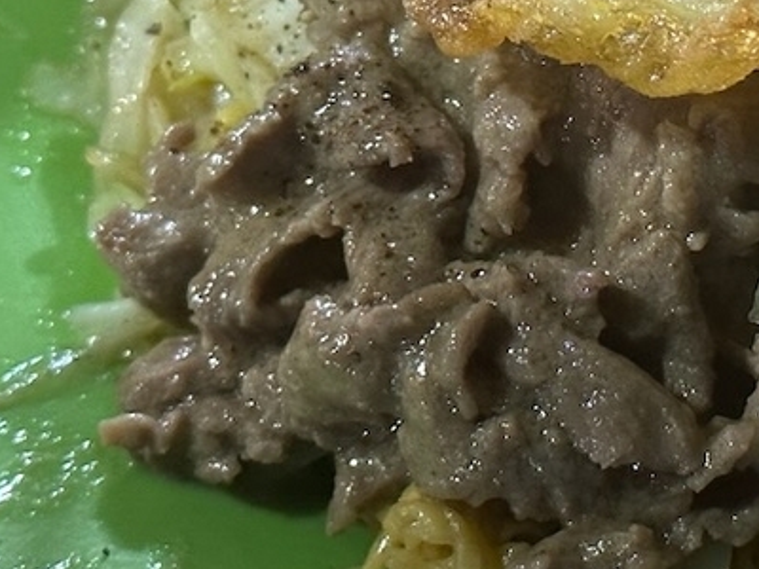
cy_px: 95
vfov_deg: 10.3
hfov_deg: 13.5
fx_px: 3157
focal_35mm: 144
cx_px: 791
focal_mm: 6.86
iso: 400
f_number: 1.78
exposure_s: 1/33
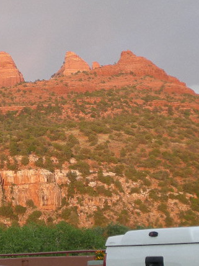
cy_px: 103
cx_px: 51
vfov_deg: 14.7
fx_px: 1027
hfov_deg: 11.0
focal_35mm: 134
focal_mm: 9.3
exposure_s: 1/60
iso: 55
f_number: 3.9
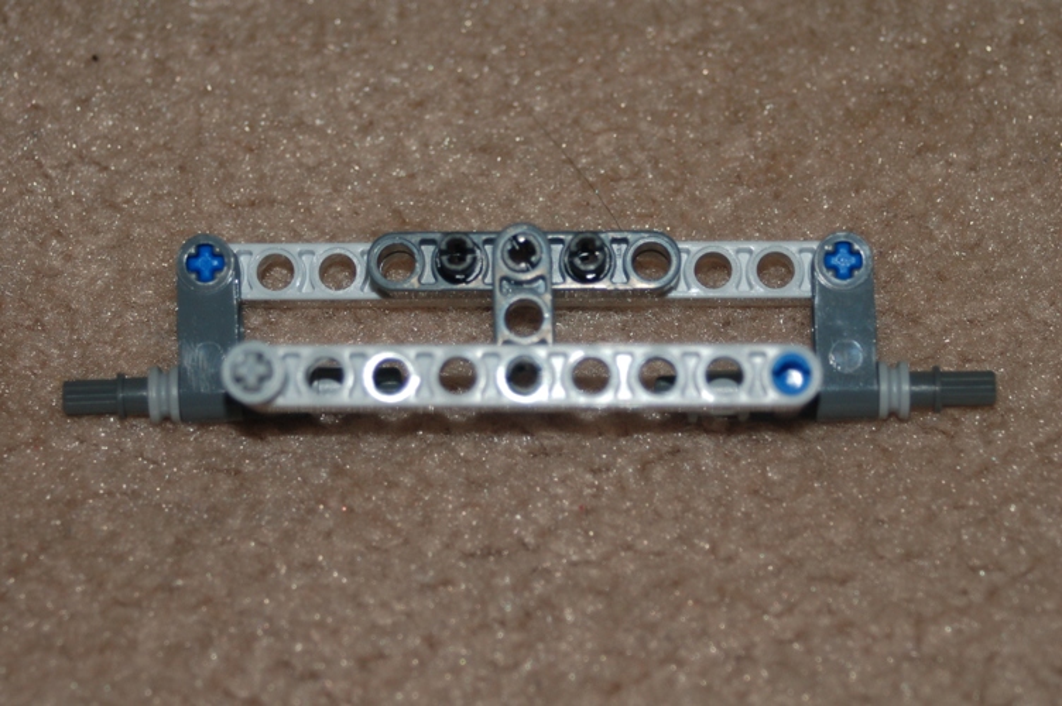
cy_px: 353
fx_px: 3537
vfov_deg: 11.4
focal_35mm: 120
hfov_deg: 17.1
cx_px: 531
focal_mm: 80
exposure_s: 1/60
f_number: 5.6
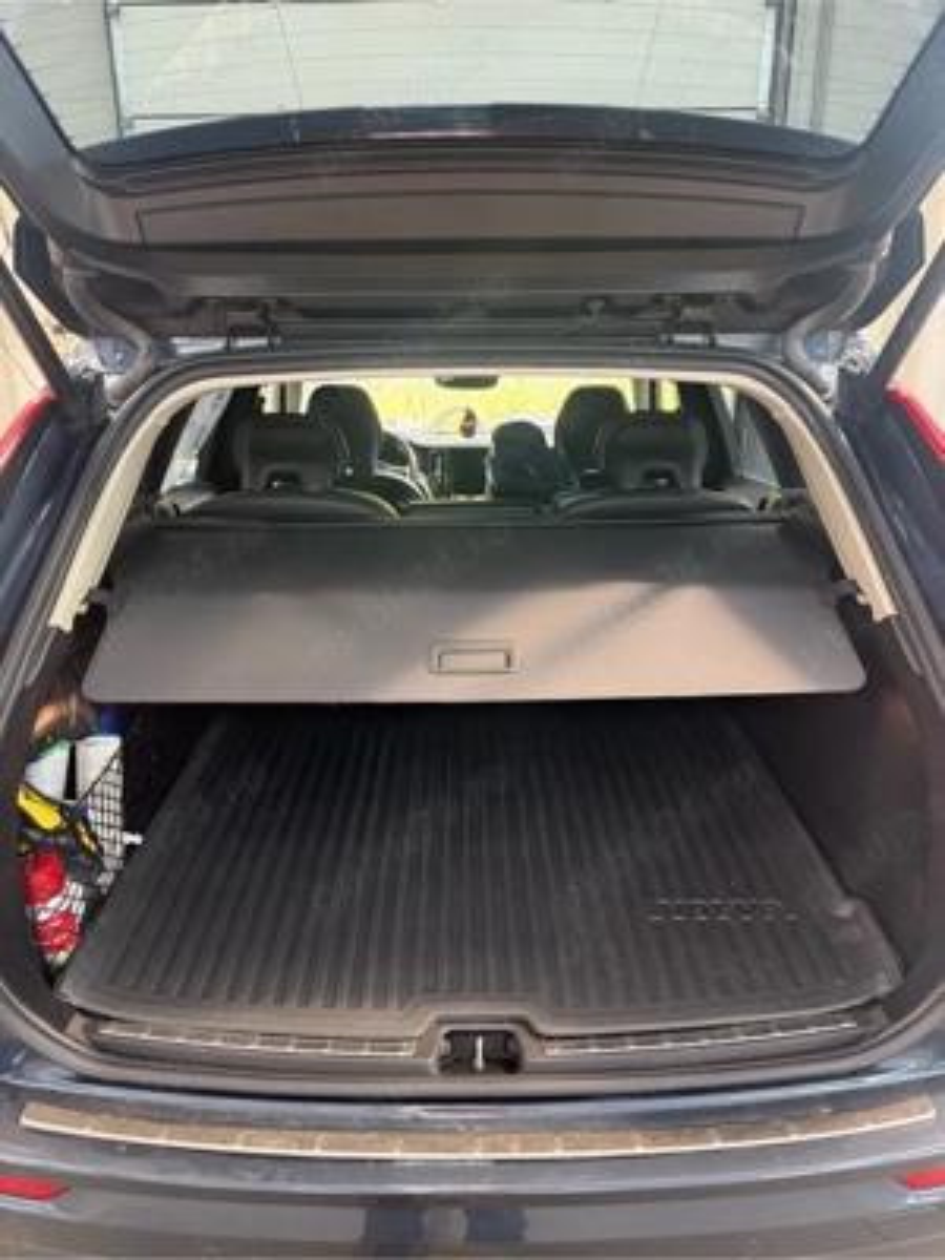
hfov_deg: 56.8
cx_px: 472
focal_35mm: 24
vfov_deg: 71.6
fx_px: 874
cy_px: 630
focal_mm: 6.76
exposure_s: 1/60
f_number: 1.78
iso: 250
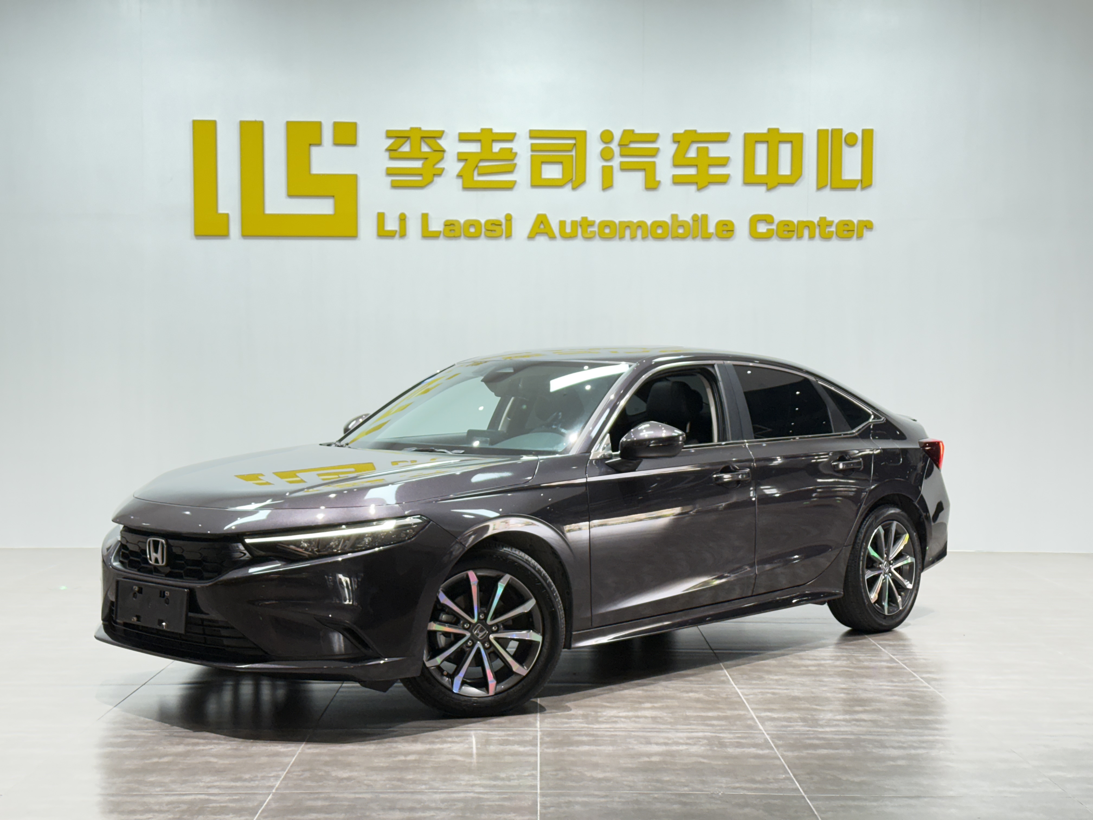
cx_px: 546
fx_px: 1516
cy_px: 410
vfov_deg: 30.3
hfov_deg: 39.7
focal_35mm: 48
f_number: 1.78
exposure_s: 1/50
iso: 160
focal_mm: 6.76
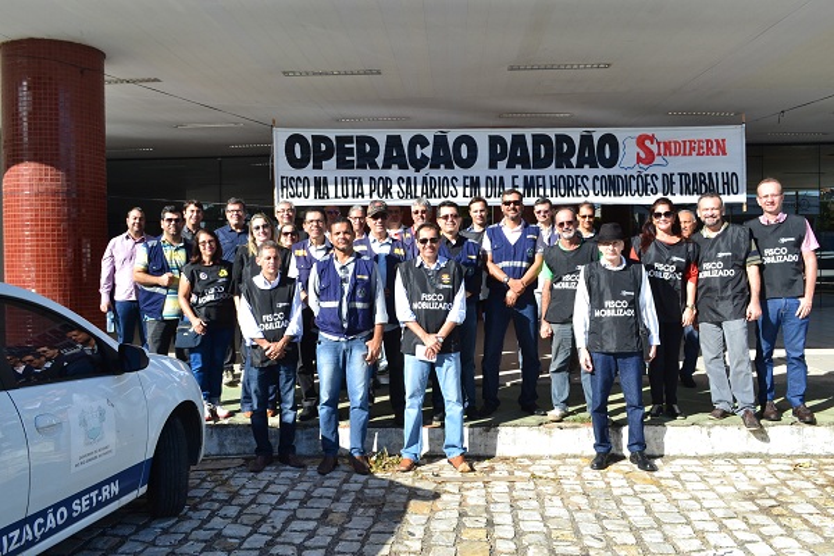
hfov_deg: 57.2
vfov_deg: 40.0
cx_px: 417
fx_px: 764
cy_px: 278
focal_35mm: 33
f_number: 10
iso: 400
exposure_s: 1/320
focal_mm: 22
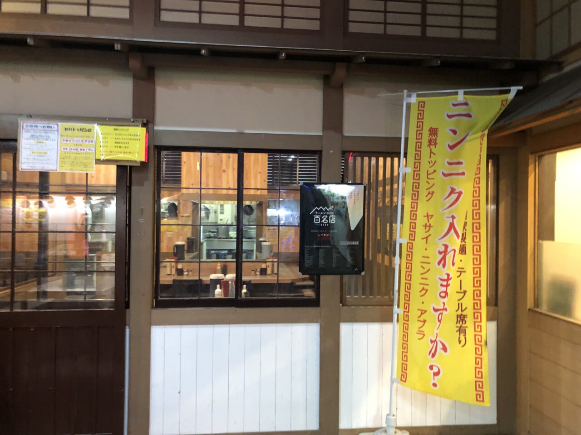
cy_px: 218
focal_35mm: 28
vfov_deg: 49.7
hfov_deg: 63.4
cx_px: 290
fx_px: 470
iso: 100
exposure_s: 1/9
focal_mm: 4
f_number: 1.8
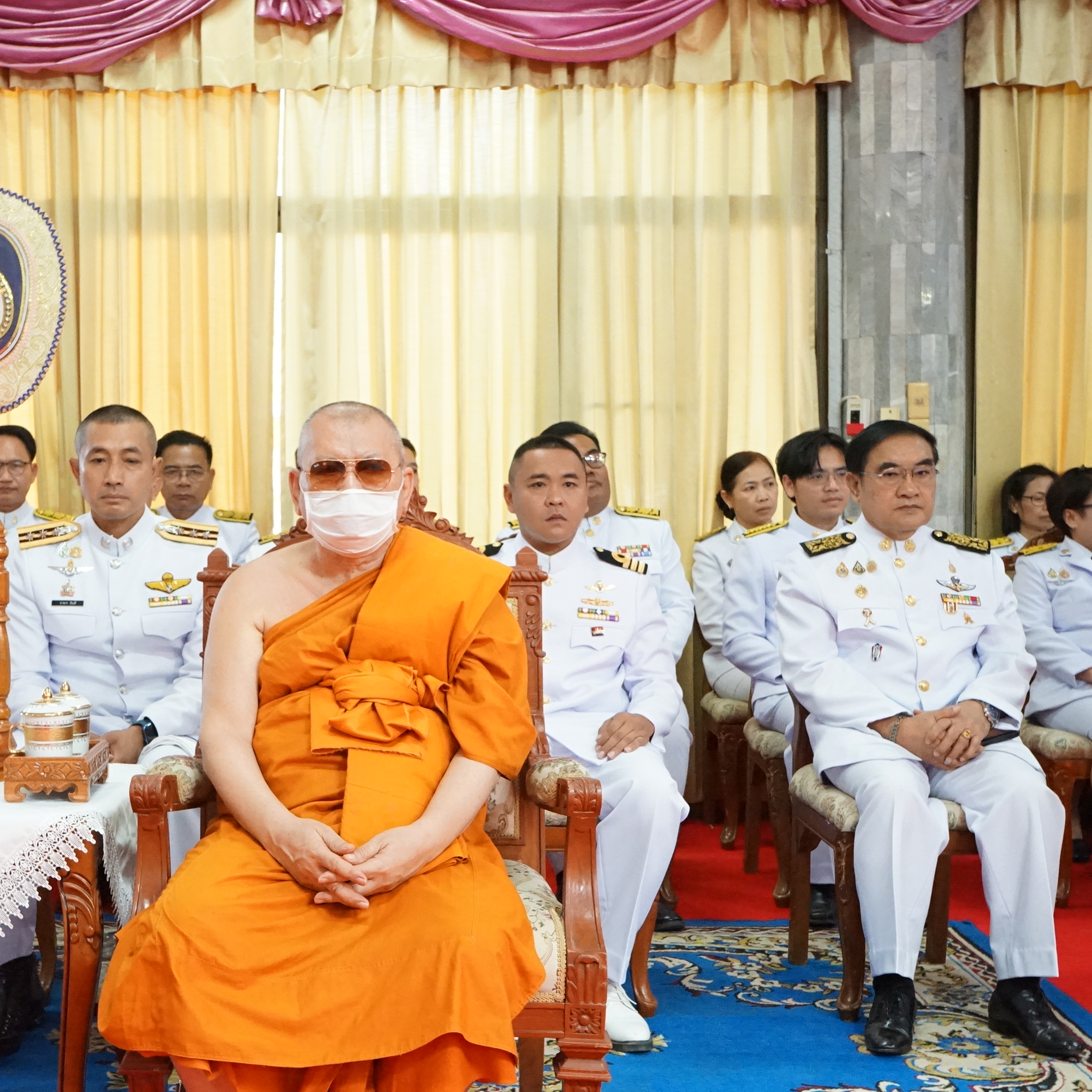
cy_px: 552
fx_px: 1713
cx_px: 322
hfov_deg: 34.8
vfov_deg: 35.4
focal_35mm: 48
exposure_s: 1/20
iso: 8000
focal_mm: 37
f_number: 10
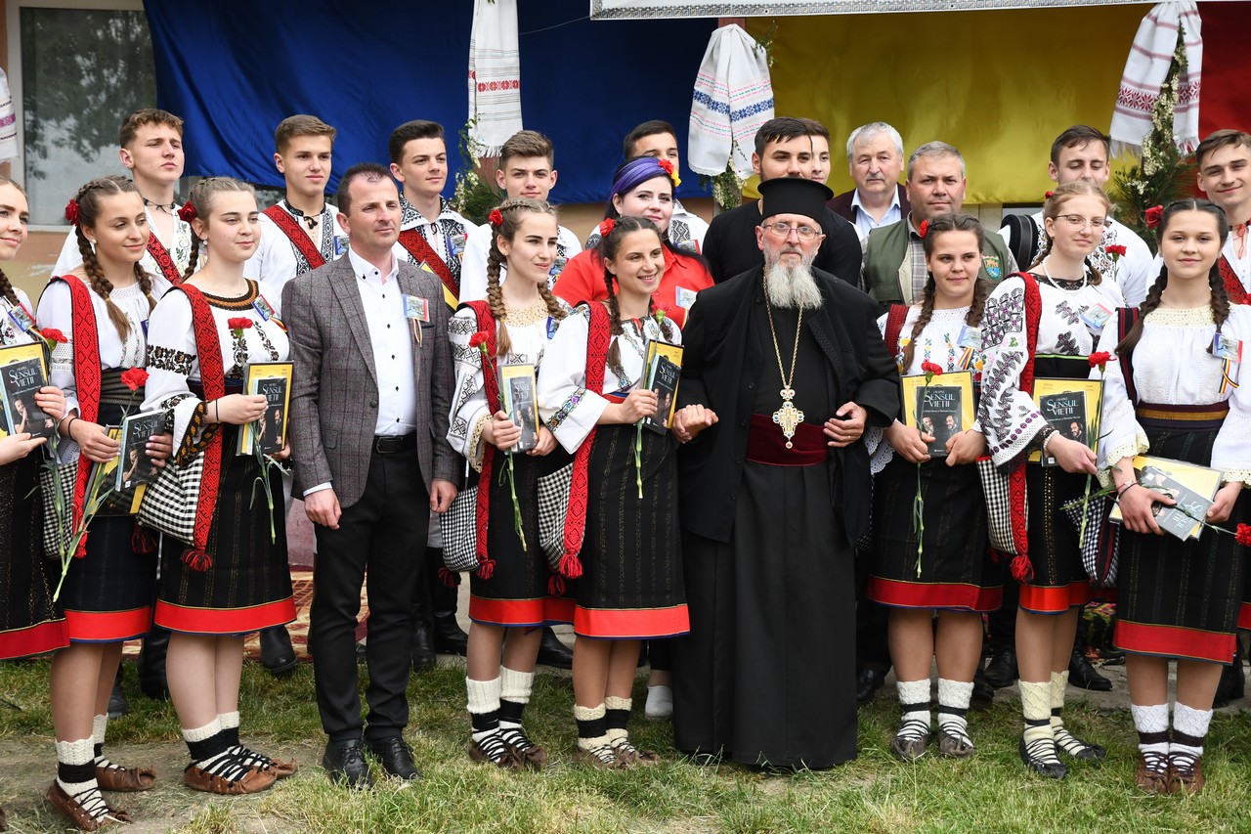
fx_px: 1980
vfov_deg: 23.8
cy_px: 417
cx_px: 626
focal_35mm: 57
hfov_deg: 35.1
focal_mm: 38
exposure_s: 1/640
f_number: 4.5
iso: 640
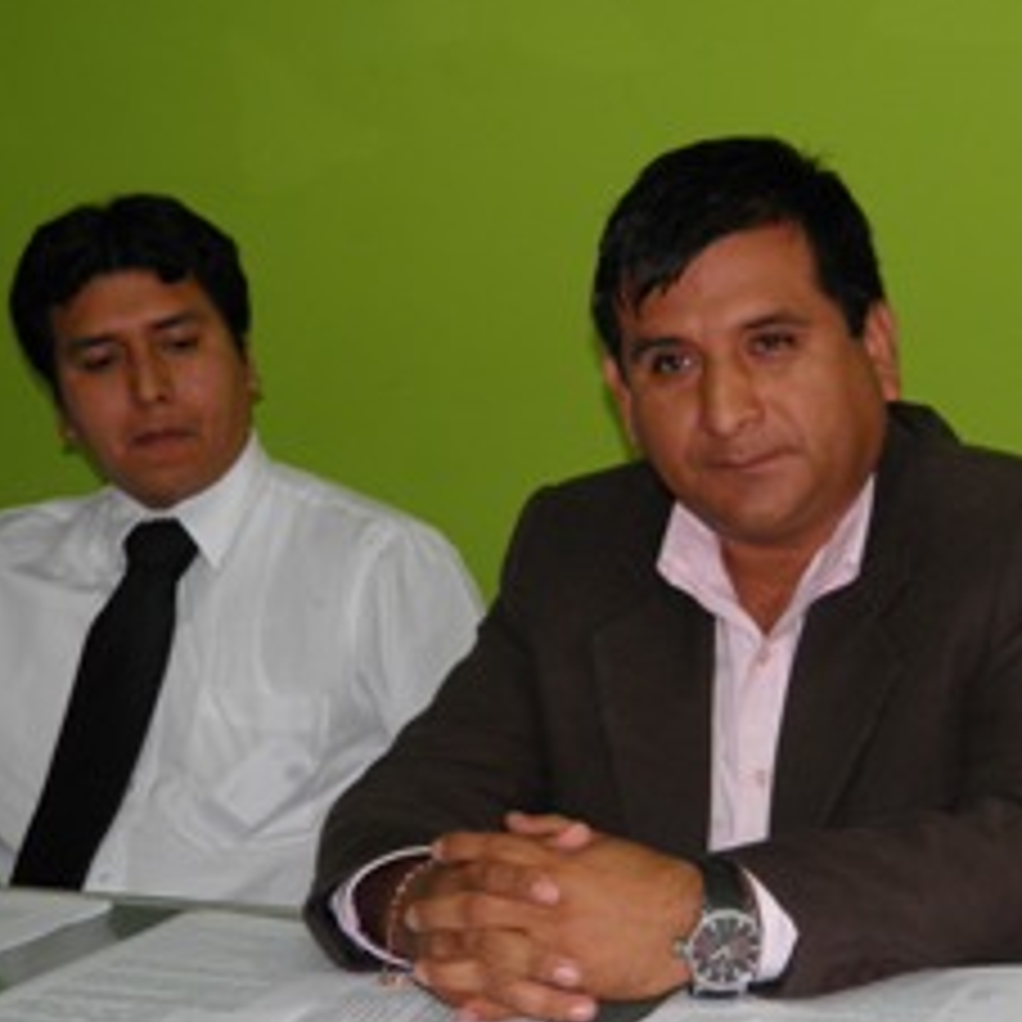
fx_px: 2271
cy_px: 653
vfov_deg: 25.3
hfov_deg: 24.6
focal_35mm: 68
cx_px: 918
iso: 100
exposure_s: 1/60
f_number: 3.2
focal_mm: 7.1
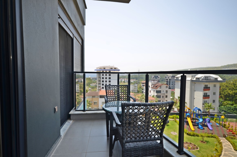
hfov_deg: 85.5
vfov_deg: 63.0
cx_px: 118
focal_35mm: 20
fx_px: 128
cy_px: 78
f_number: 6.3
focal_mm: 13
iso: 100
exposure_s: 1/160
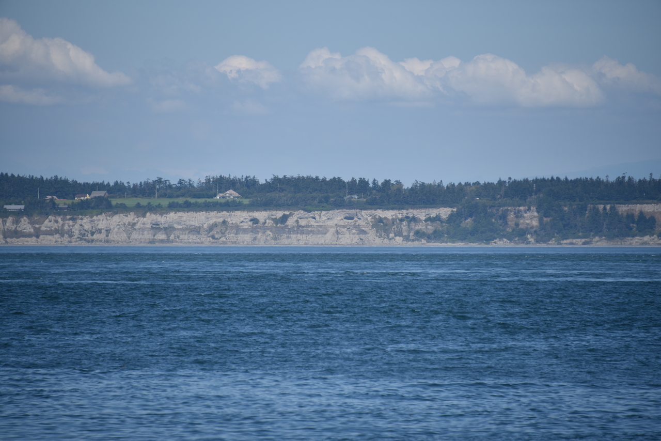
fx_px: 5509
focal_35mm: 300
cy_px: 220
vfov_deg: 4.6
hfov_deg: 6.9
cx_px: 330
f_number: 6.3
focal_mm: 300
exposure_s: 1/640
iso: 100
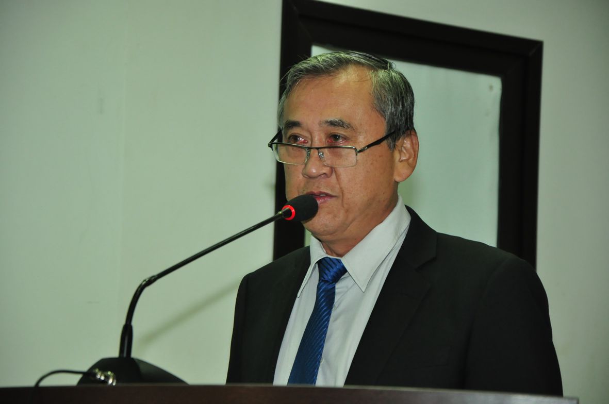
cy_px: 202
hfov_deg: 13.1
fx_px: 2661
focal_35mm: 158
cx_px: 304
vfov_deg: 8.7
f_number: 5.6
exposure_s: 1/60
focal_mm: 105
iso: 1000
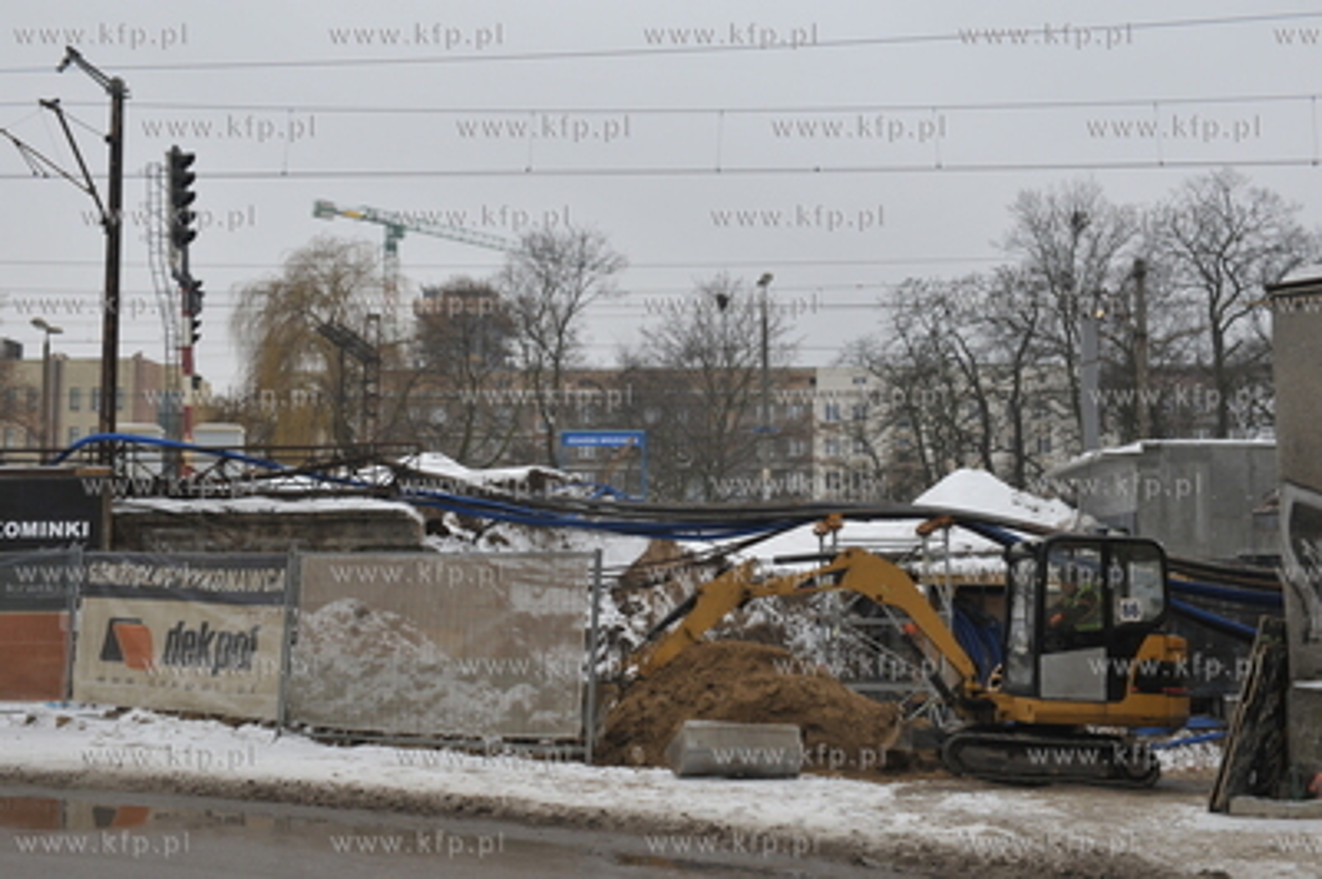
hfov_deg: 50.7
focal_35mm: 38
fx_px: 1394
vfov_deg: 35.0
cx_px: 661
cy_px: 440
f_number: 7.1
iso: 640
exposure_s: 1/400
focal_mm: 38
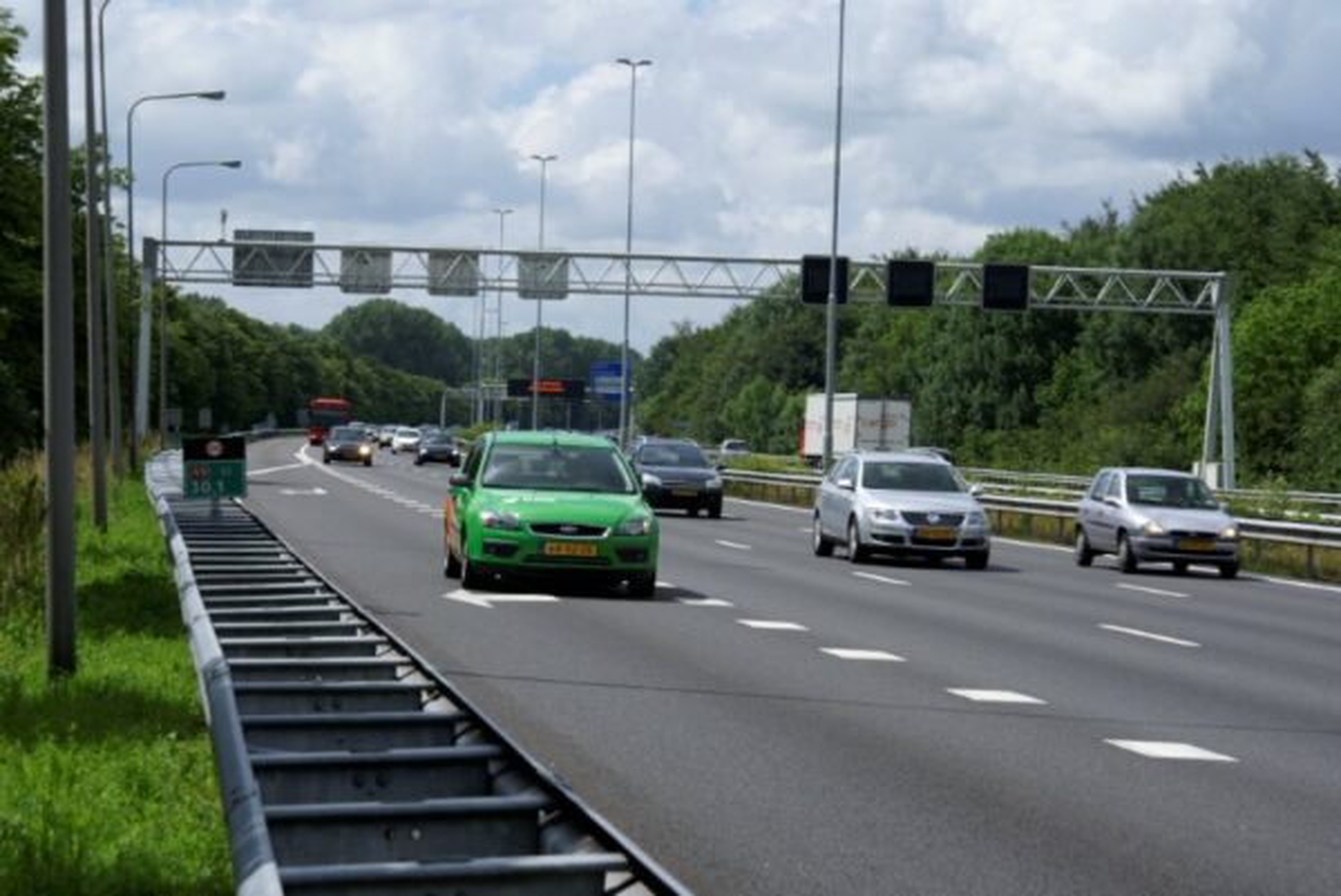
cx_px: 670
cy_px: 448
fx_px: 3914
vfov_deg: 13.1
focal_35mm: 105
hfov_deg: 19.4
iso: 100
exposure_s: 1/160
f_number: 13
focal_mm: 70
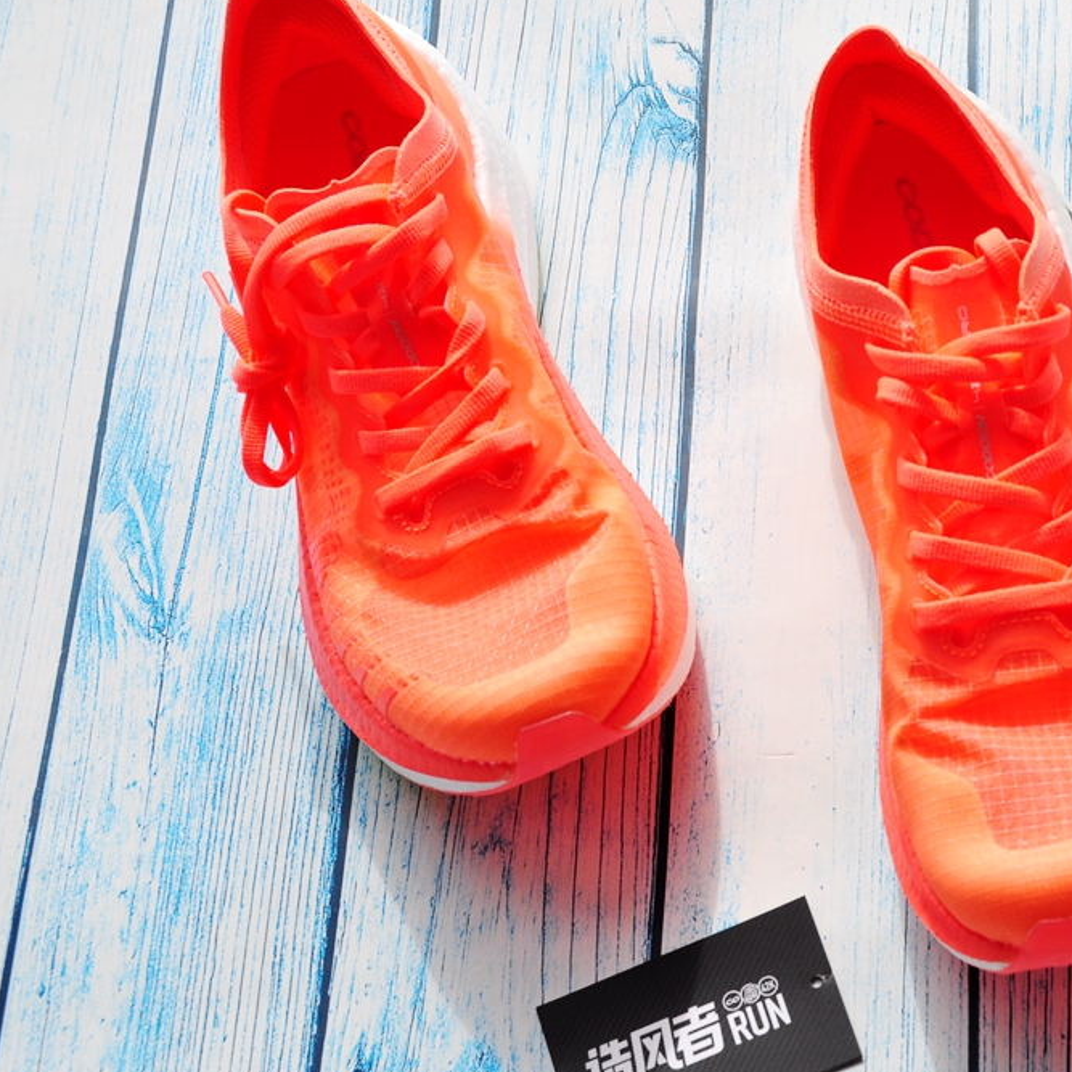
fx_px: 3048
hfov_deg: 19.7
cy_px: 592
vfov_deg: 19.9
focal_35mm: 87
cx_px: 858
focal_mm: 38
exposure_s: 1/640
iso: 320
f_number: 9
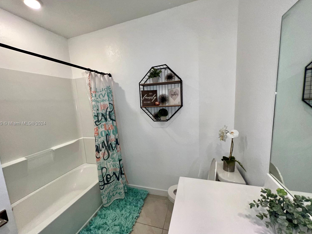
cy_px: 124
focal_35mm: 14
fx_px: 126
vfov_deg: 85.6
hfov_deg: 101.9
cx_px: 147
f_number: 1.8
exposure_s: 1/120
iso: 125
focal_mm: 1.57
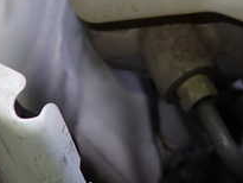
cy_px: -82
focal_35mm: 73
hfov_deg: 25.2
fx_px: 513
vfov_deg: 18.2
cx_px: 250
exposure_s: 1/60
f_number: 2
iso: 100
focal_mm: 4.5
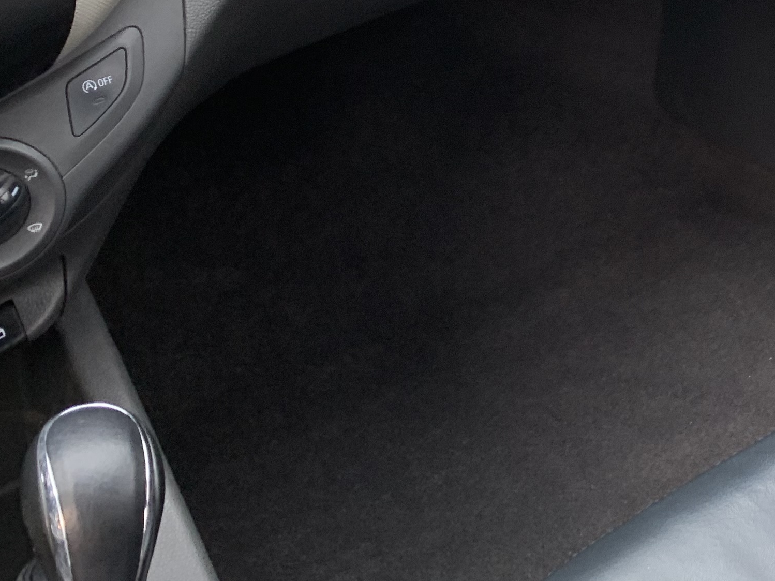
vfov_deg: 19.9
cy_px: -81
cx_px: 875
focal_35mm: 70
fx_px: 1567
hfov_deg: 25.5
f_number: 1.8
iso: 32
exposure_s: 1/121
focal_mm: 4.25
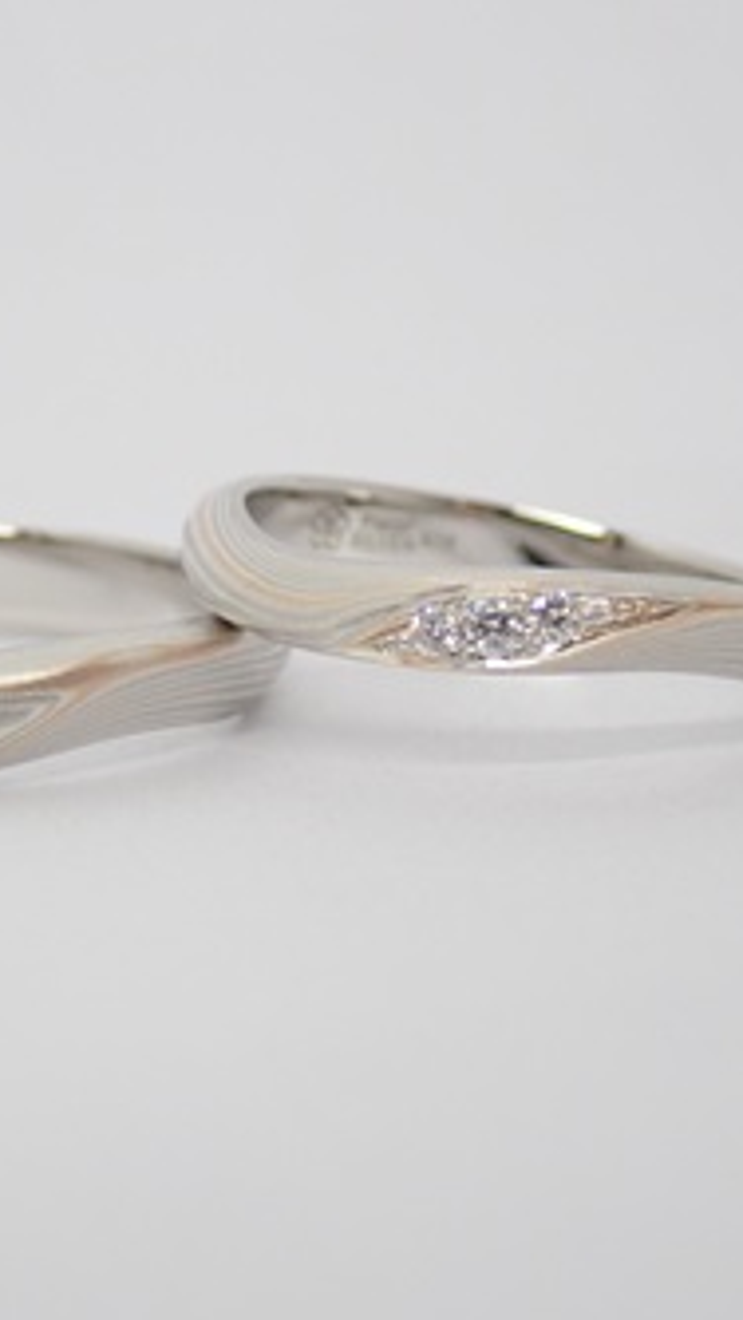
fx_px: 3956
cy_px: 662
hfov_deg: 10.7
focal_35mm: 113
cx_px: 217
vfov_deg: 18.9
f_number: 4.1
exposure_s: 1/125
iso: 200
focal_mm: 13.65
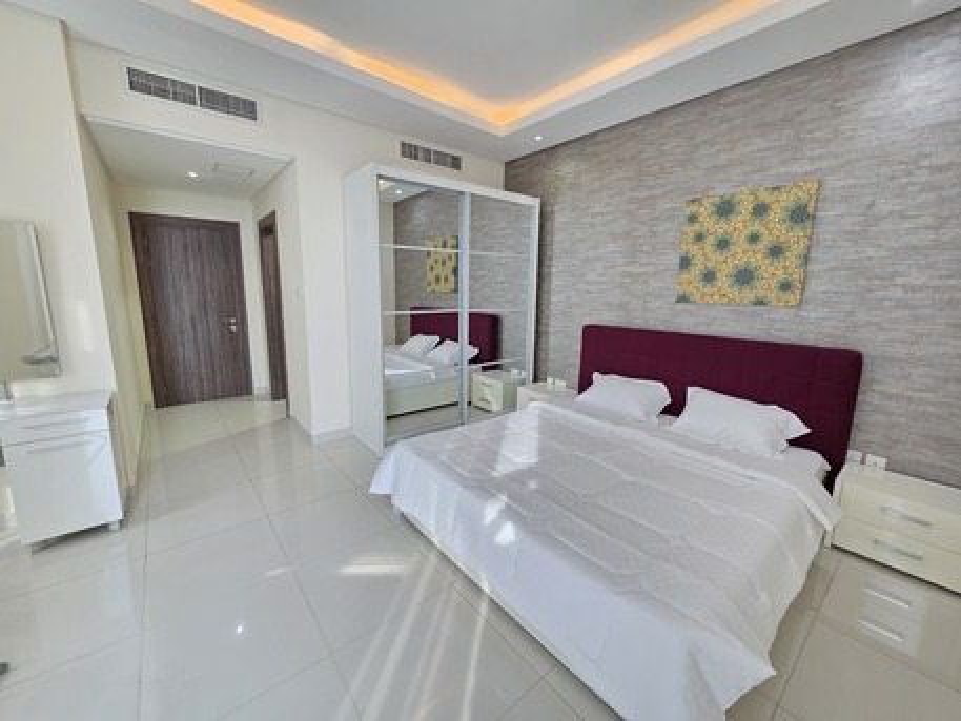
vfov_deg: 89.9
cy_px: 360
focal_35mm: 13
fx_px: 361
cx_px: 480
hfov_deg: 106.2
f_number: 1.9
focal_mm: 2.2
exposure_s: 1/100
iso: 200
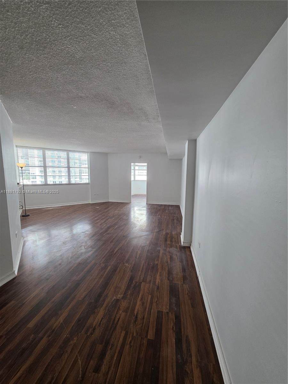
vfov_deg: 106.2
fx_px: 144
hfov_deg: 89.9
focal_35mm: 13
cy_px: 192
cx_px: 144
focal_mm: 2.2
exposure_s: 1/120
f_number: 1.9
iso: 100
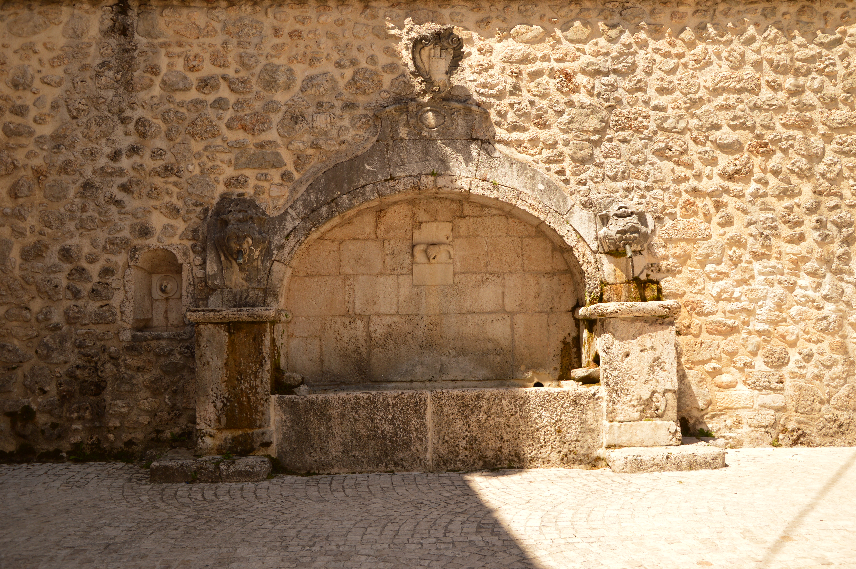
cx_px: 428
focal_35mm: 33
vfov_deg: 39.9
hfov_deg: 57.3
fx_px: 784
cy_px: 284
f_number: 5
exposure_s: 1/400
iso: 100
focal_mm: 22
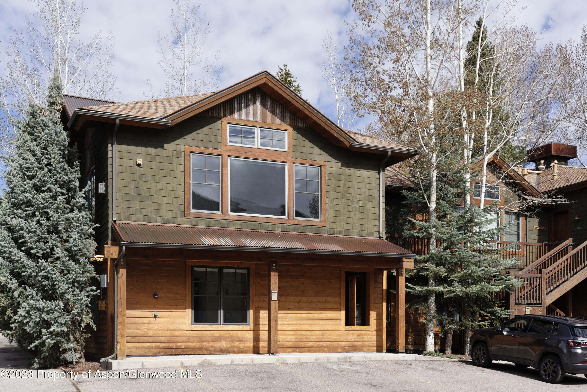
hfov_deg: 54.4
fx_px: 571
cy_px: 196
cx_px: 294
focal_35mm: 35
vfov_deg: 37.9
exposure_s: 1/1600
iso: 320
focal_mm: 35
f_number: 7.1
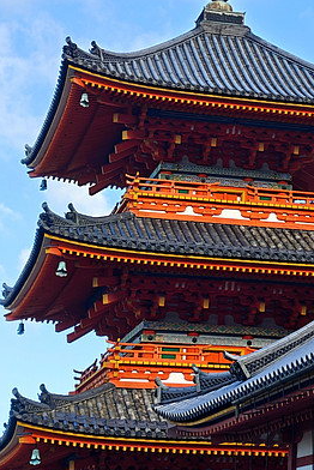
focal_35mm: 100
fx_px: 1306
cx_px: 322
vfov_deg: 20.0
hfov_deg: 13.5
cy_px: 56
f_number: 1.44
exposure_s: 1/2182
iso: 50
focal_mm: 6.68
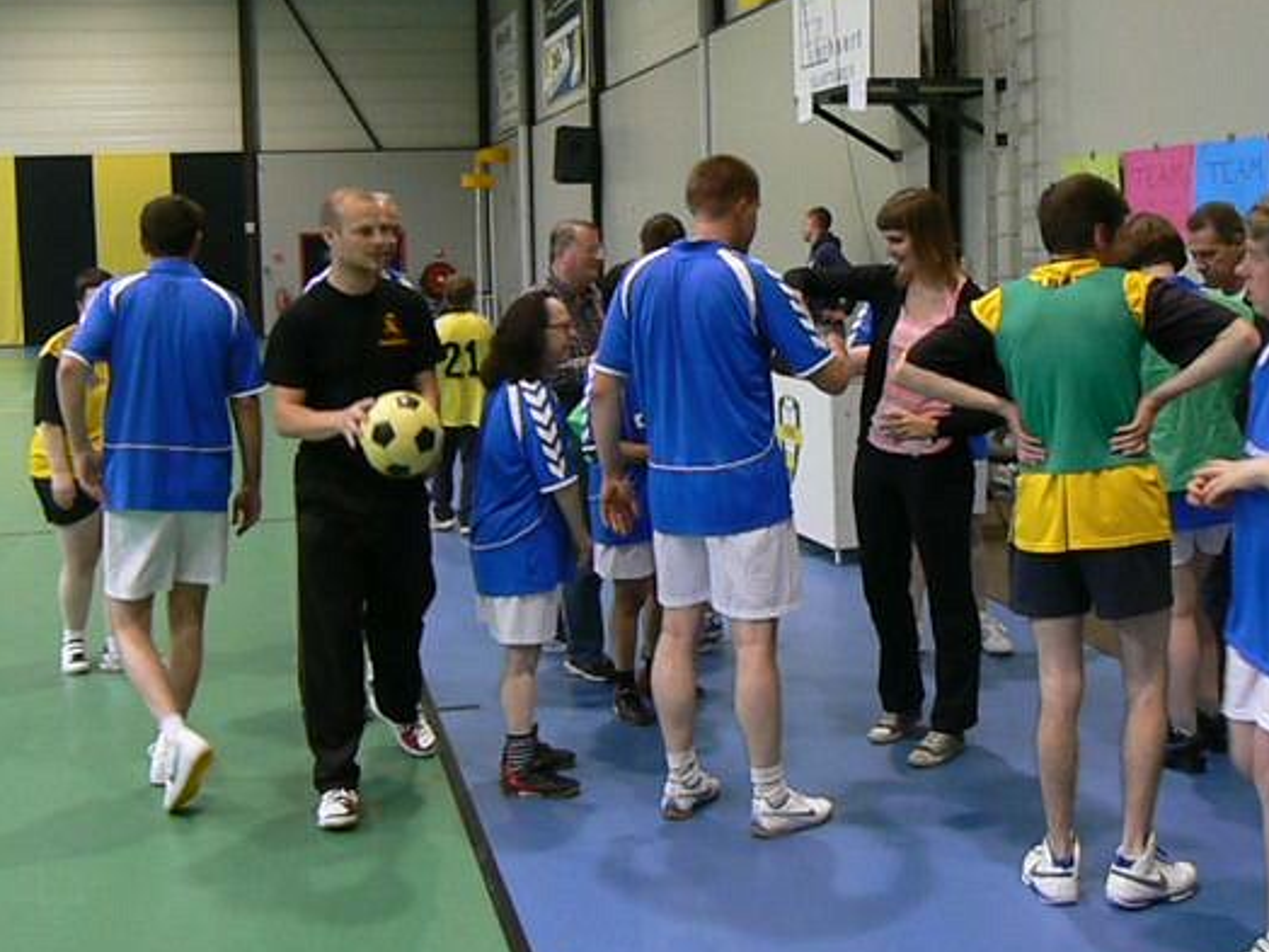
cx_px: 693
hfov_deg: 42.9
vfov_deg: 32.8
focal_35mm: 44
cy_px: 397
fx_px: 1613
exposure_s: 1/60
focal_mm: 6
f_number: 4
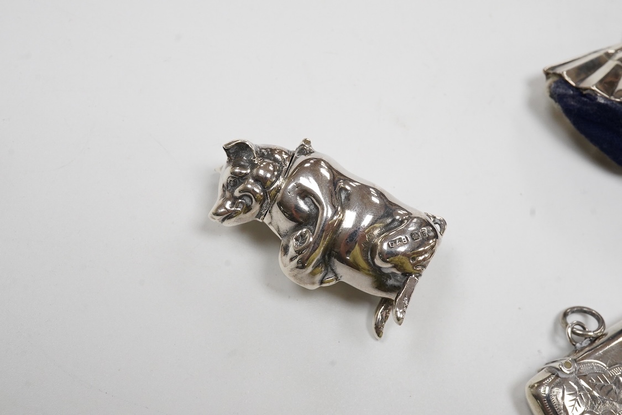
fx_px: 777
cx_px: 311
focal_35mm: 45
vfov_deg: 29.9
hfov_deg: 43.6
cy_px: 208
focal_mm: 30
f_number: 20
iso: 2500
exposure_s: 1/100
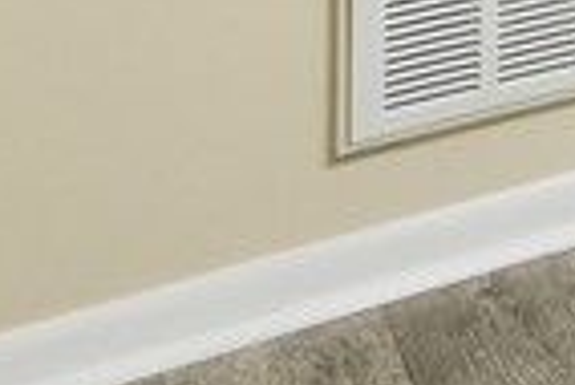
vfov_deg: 9.1
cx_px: 1952
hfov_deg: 9.8
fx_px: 1951
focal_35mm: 122
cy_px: -762
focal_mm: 16
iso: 320
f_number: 9
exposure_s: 1/200
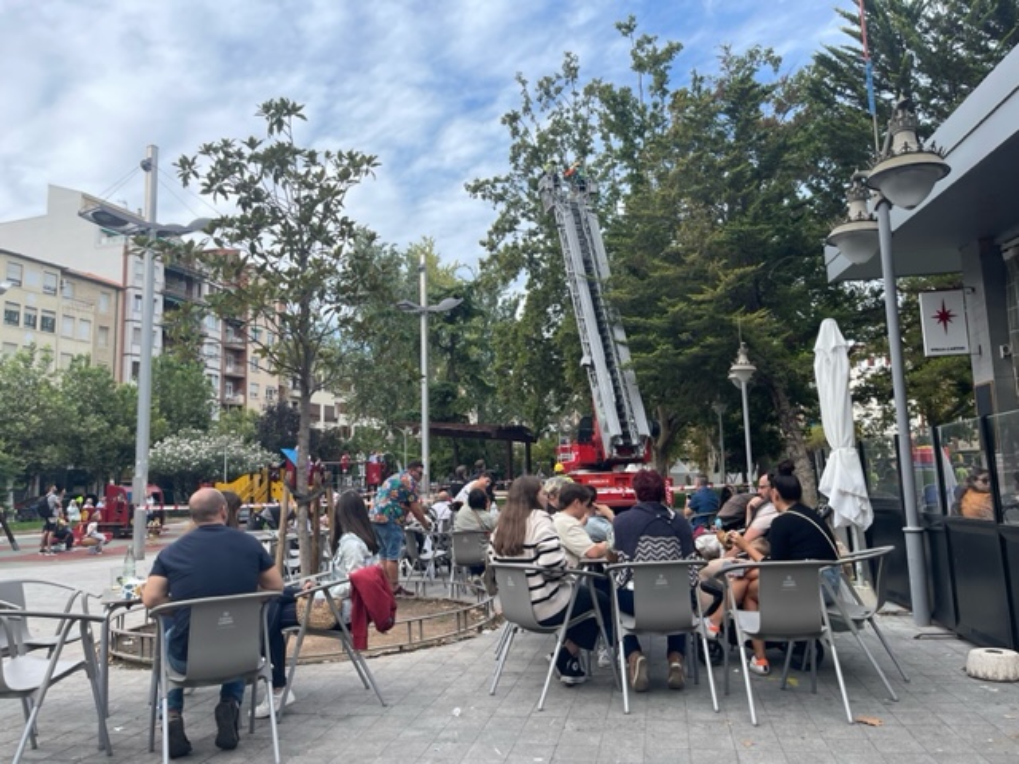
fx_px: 765
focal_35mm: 26
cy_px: 382
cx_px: 510
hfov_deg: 67.3
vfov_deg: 53.1
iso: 32
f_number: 1.6
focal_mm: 5.1
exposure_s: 1/1225
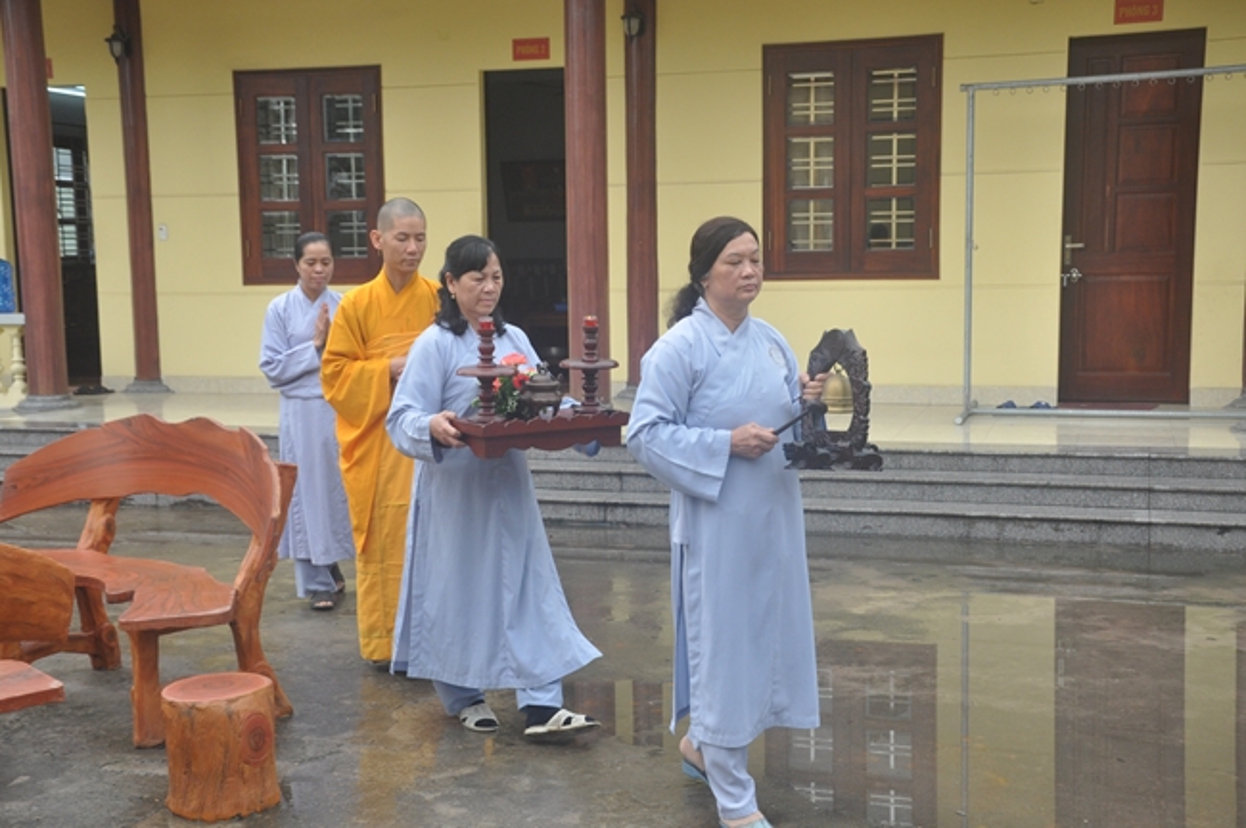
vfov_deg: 28.0
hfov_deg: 41.2
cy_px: 414
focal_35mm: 48
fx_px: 1660
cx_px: 623
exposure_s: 1/250
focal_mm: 32
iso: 640
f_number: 8
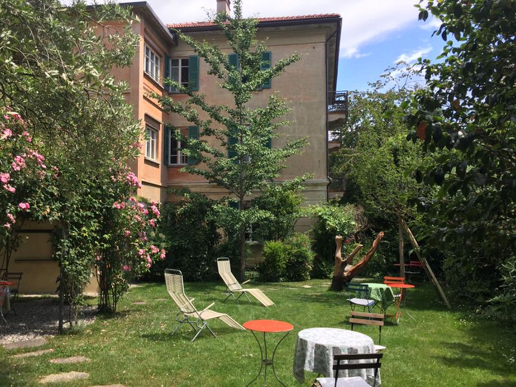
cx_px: 258
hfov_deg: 61.7
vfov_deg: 48.2
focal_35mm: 29
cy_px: 194
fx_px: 432
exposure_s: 1/1014
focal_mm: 4.15
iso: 32
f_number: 2.2
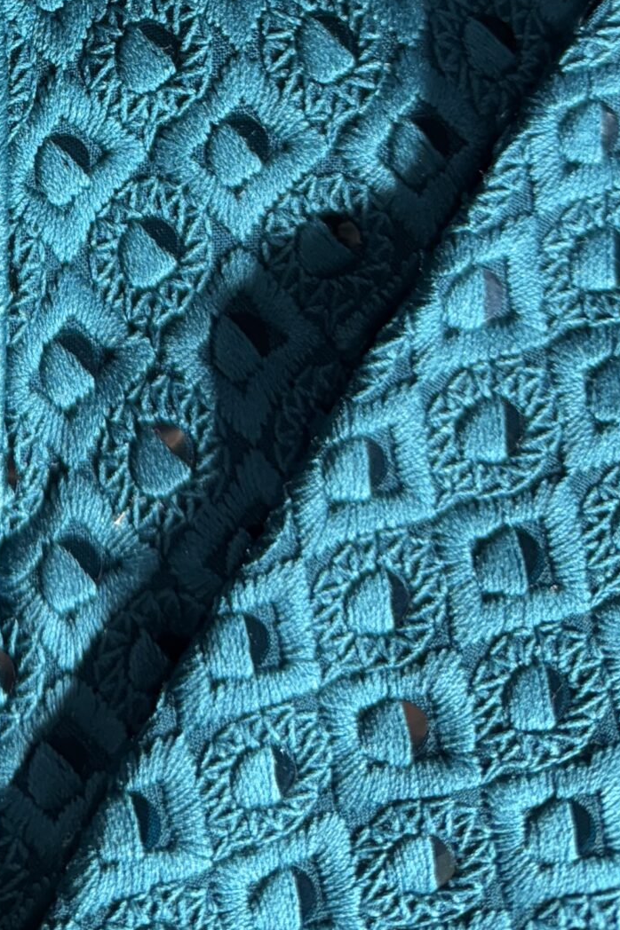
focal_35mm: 61
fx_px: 1577
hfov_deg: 20.8
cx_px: -123
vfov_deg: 29.0
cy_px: -149
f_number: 1.78
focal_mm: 6.76
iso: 125
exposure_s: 1/100
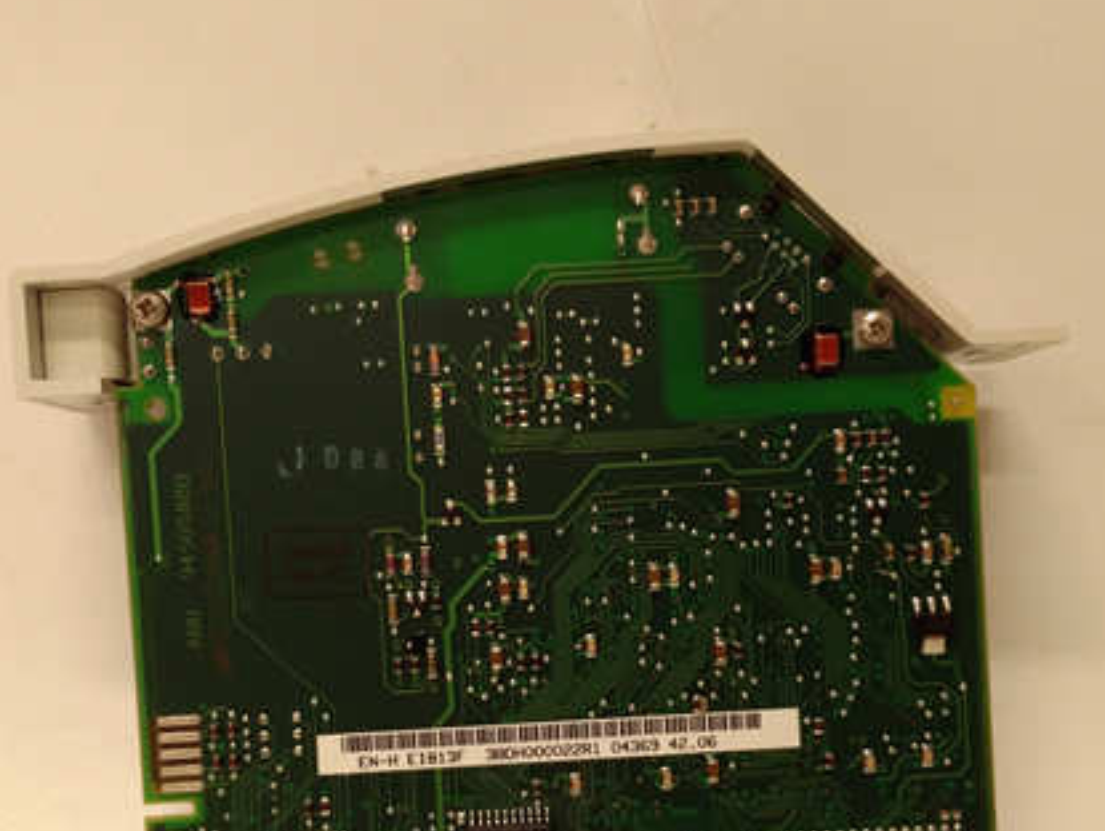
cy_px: 557
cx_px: 559
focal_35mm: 39
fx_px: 1246
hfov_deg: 47.8
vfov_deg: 36.5
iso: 231
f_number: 2
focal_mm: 3.79
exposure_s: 1/33
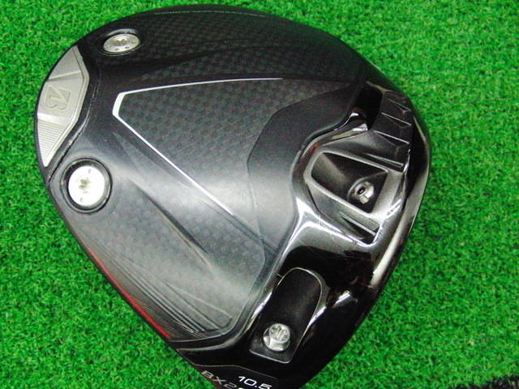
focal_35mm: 37
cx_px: 260
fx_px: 555
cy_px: 194
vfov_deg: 38.7
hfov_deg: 50.1
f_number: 3.6
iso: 3200
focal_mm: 6.42
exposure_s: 1/200
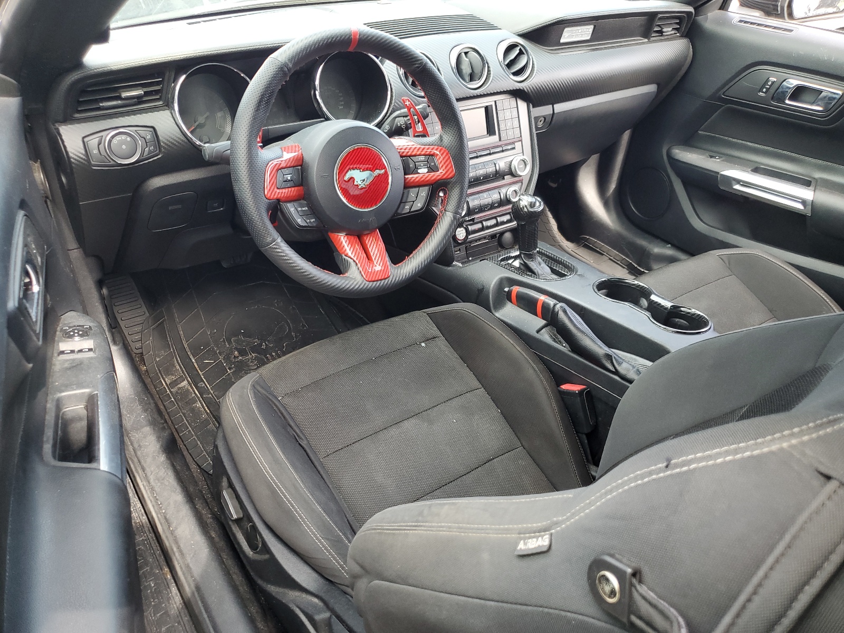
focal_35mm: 26
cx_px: 422
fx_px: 634
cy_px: 316
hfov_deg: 67.3
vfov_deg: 53.1
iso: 67
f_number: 1.5
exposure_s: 1/120
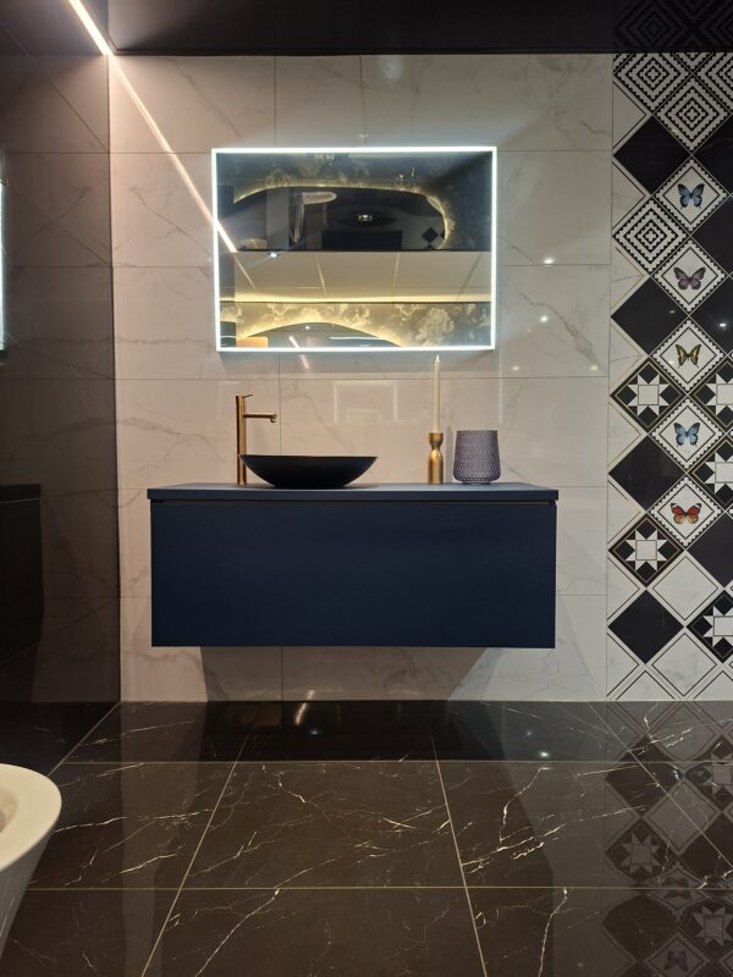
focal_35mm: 23
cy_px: 488
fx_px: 649
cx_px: 366
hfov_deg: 58.9
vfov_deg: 73.9
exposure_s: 1/50
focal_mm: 5.54
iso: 250
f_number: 1.8
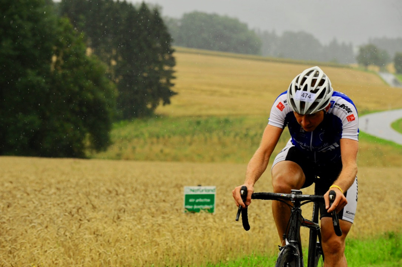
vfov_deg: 8.6
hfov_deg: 12.8
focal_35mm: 160
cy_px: 134
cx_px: 201
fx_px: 1785
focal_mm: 160
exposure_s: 1/1000
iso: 1600
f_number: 4
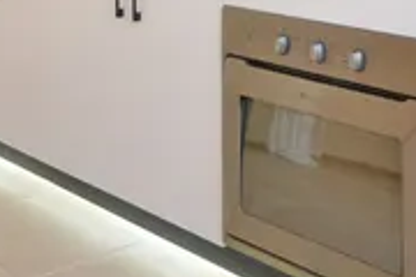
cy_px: -169
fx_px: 820
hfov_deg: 27.9
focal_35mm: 71
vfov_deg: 16.9
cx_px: 90
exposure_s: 1/60
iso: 220
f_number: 4
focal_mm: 10
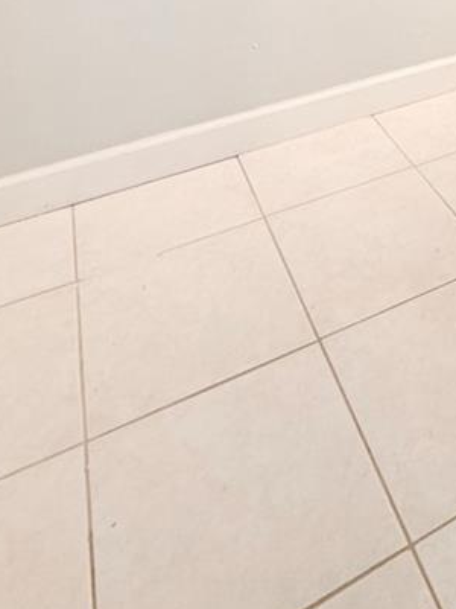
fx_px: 738
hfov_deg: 31.9
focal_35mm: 42
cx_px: 445
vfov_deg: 30.1
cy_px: -263
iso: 320
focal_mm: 2.22
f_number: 2.2
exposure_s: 1/95
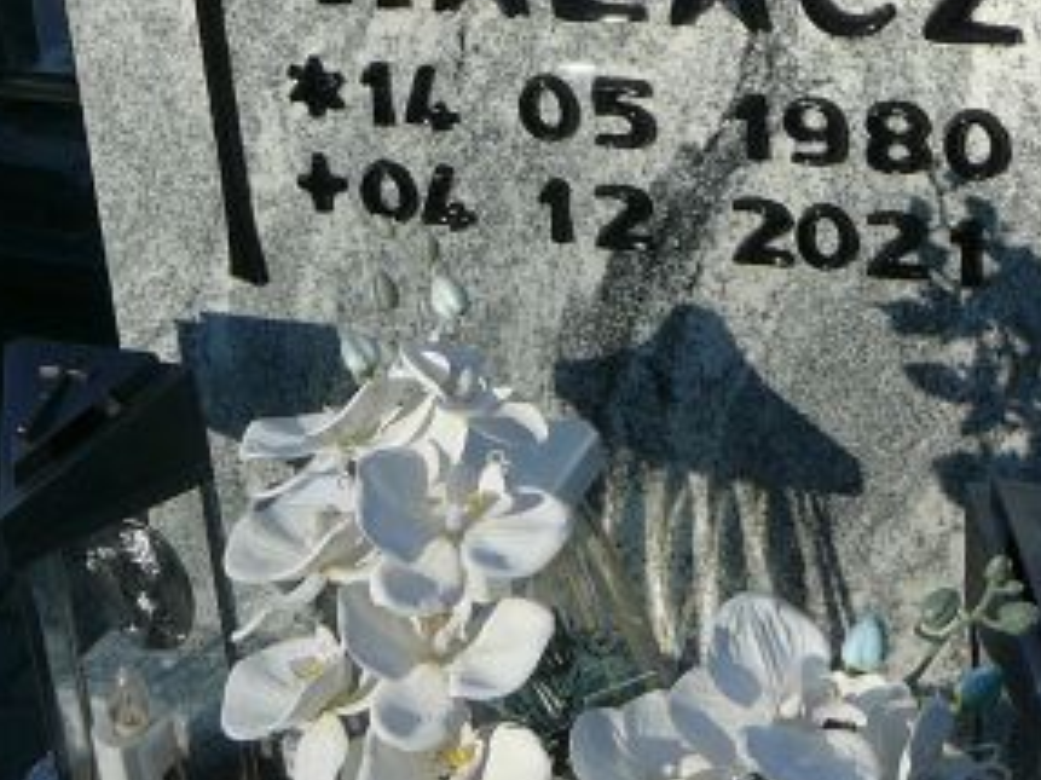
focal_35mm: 78
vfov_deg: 18.2
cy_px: -62
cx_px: 613
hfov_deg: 25.0
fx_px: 2345
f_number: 5
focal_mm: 5.2
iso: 80
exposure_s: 1/500
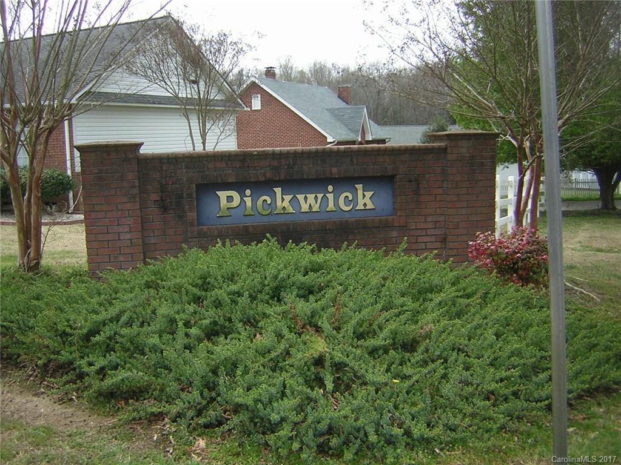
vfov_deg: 39.7
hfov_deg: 51.4
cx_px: 310
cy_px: 232
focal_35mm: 36
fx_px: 646
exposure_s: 1/507
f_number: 2.6
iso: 50
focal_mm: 4.7
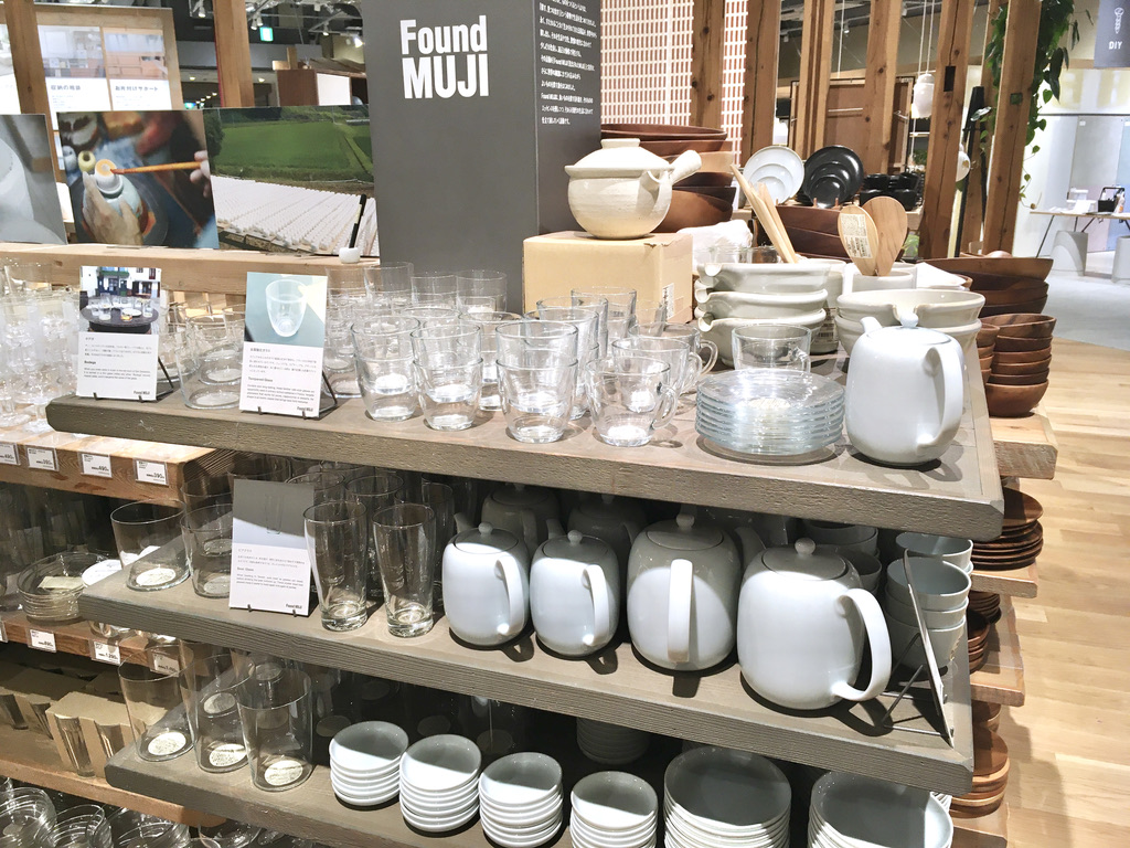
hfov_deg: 61.7
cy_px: 424
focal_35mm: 29
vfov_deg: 48.2
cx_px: 565
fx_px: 947
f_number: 2.2
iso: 25
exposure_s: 1/40
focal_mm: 4.15
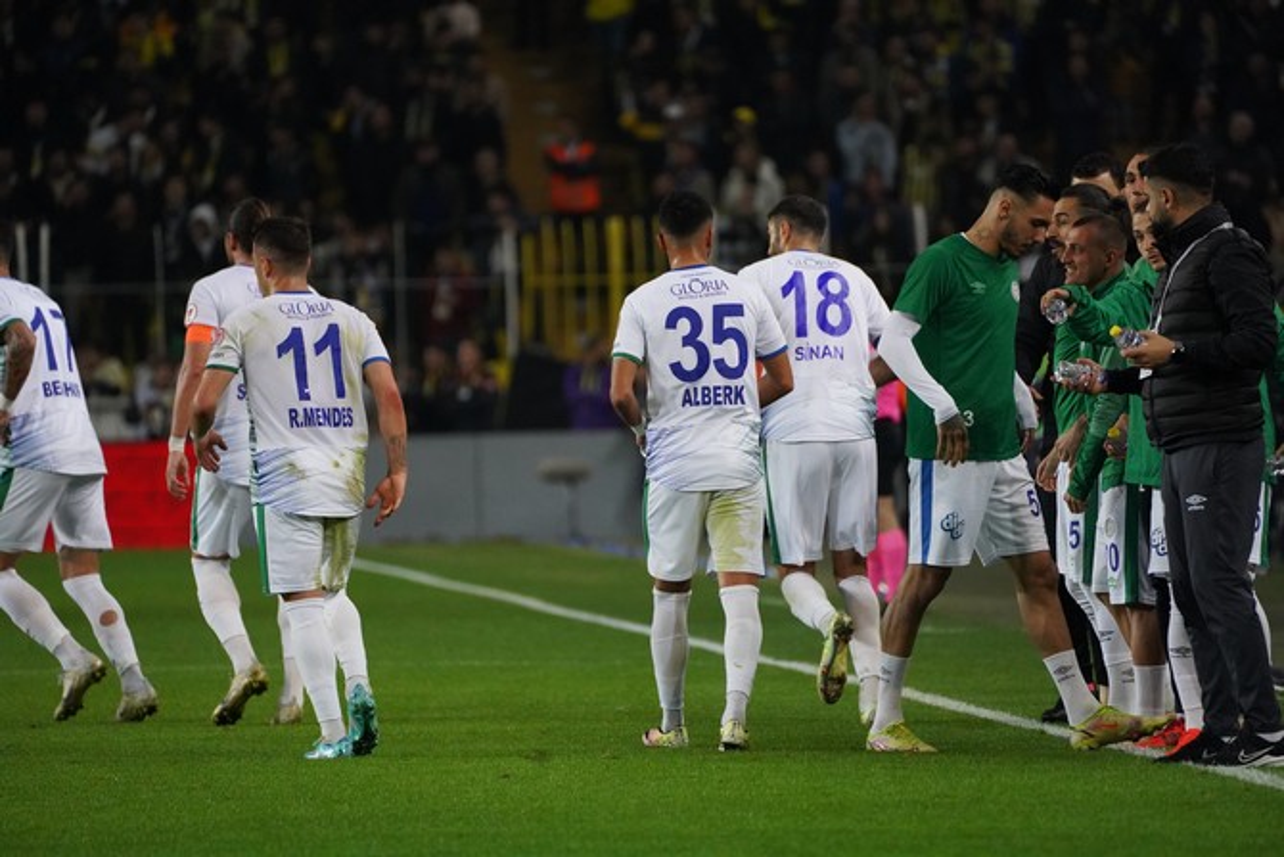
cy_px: 428
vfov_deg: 3.4
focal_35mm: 400
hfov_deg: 5.2
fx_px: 14269
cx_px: 642
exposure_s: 1/2000
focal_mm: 400
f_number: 5.6
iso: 8000
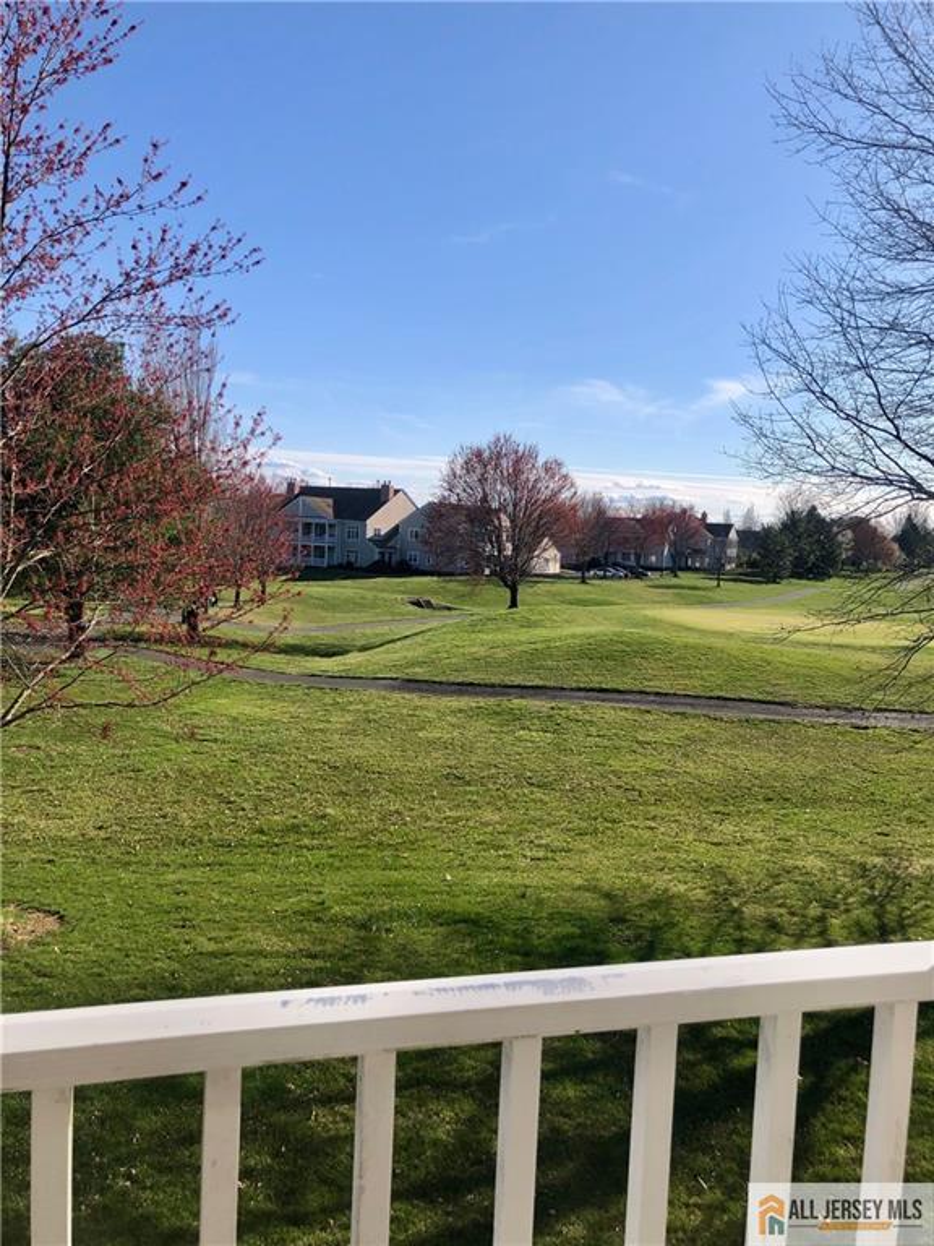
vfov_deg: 63.4
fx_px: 1007
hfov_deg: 49.7
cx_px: 467
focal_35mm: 28
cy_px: 623
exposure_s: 1/2433
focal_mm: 4
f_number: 1.8
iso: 20
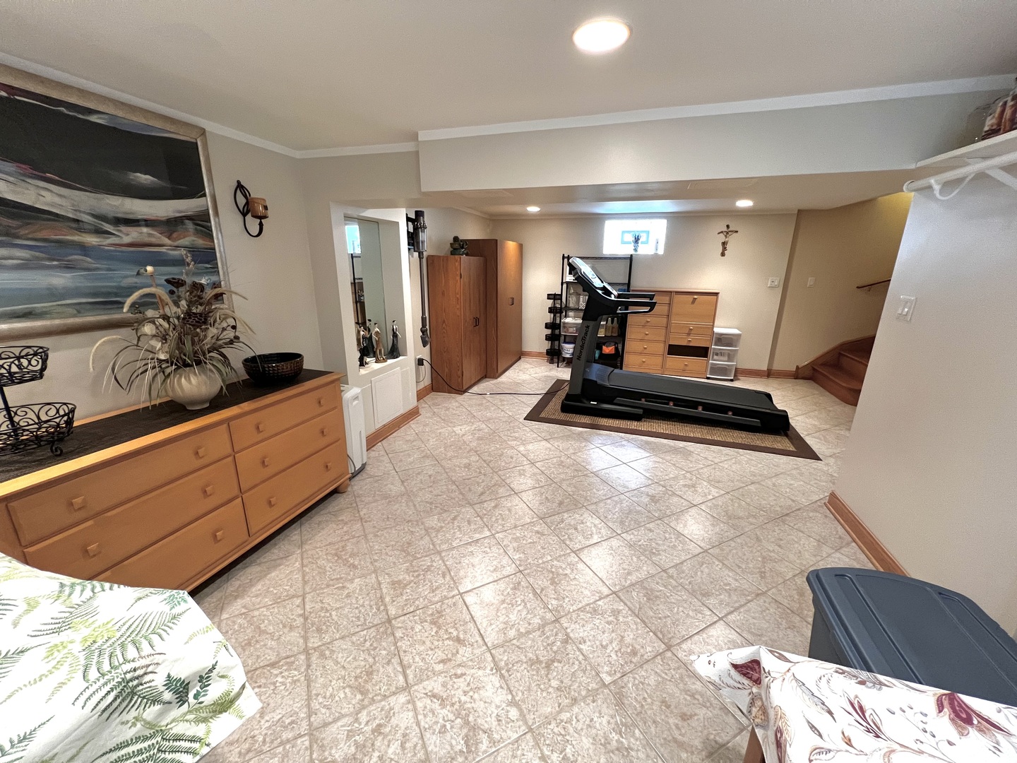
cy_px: 382
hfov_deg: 106.2
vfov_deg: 89.9
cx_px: 508
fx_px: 382
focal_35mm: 13
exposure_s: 1/60
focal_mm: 1.57
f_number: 1.8
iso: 320
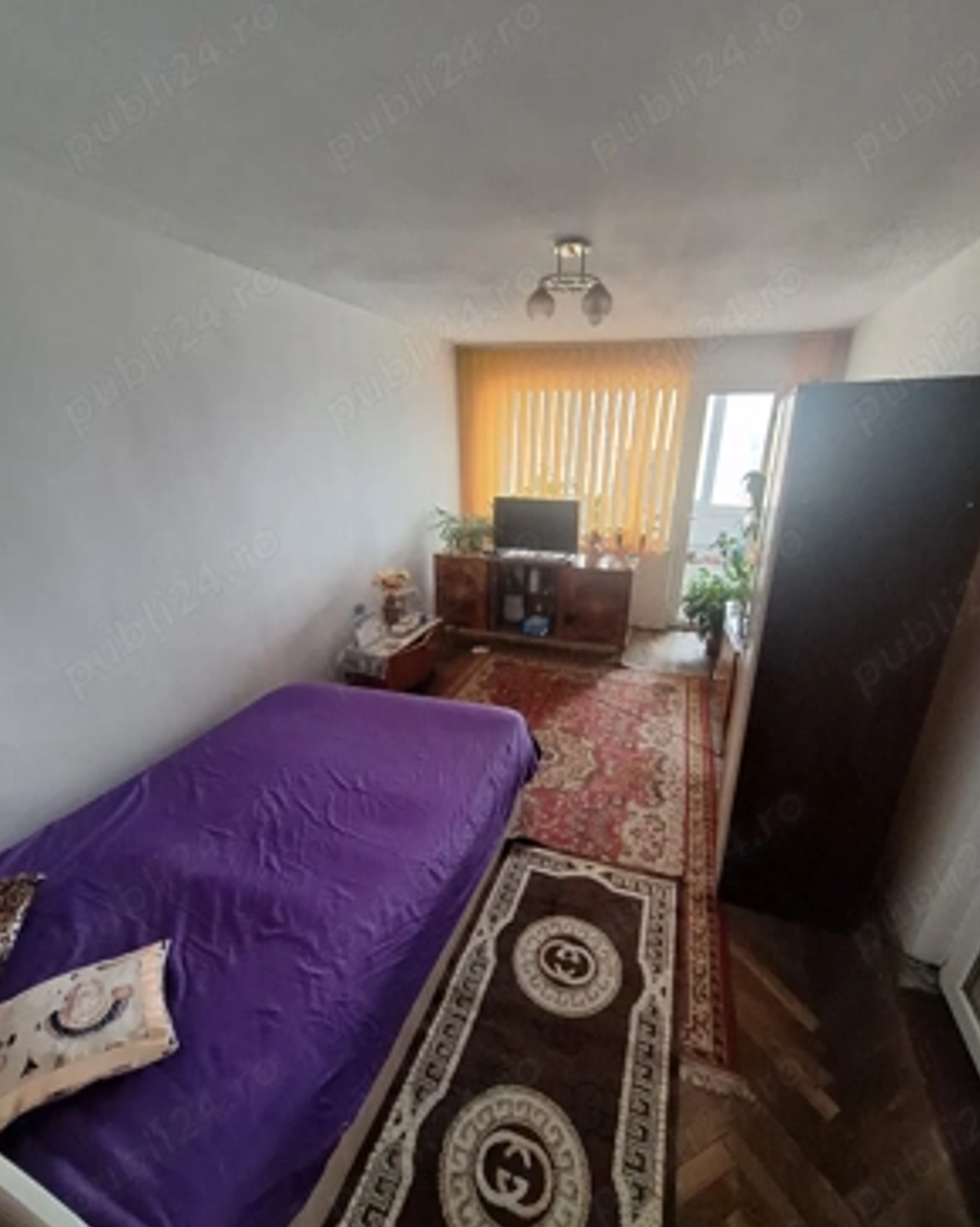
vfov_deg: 100.6
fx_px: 508
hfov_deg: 87.9
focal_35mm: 14
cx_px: 500
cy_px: 649
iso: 200
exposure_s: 1/50
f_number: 2.2
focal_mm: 1.74
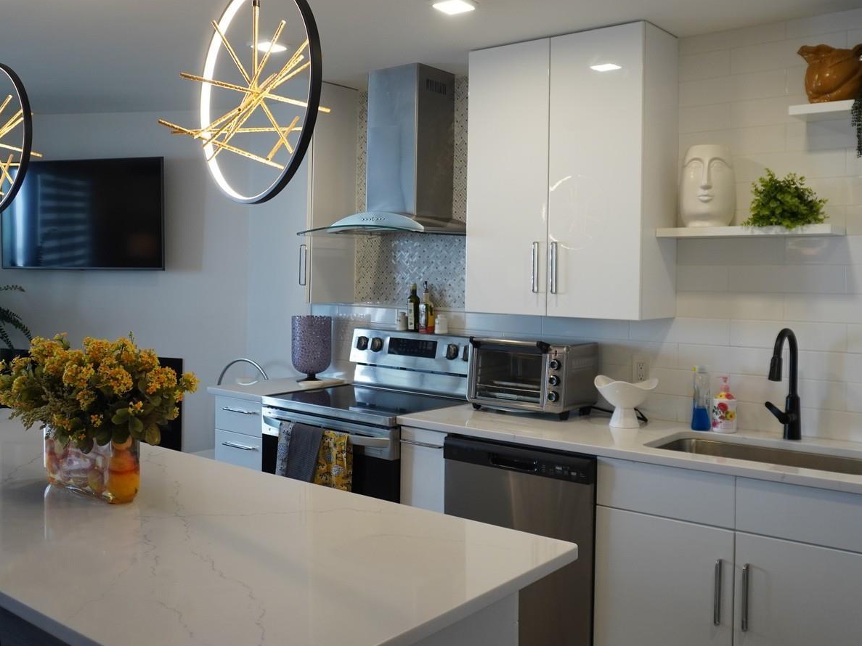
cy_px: 278
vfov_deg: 40.6
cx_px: 409
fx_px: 871
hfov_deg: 52.6
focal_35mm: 35
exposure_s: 1/160
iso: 500
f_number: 4
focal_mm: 16
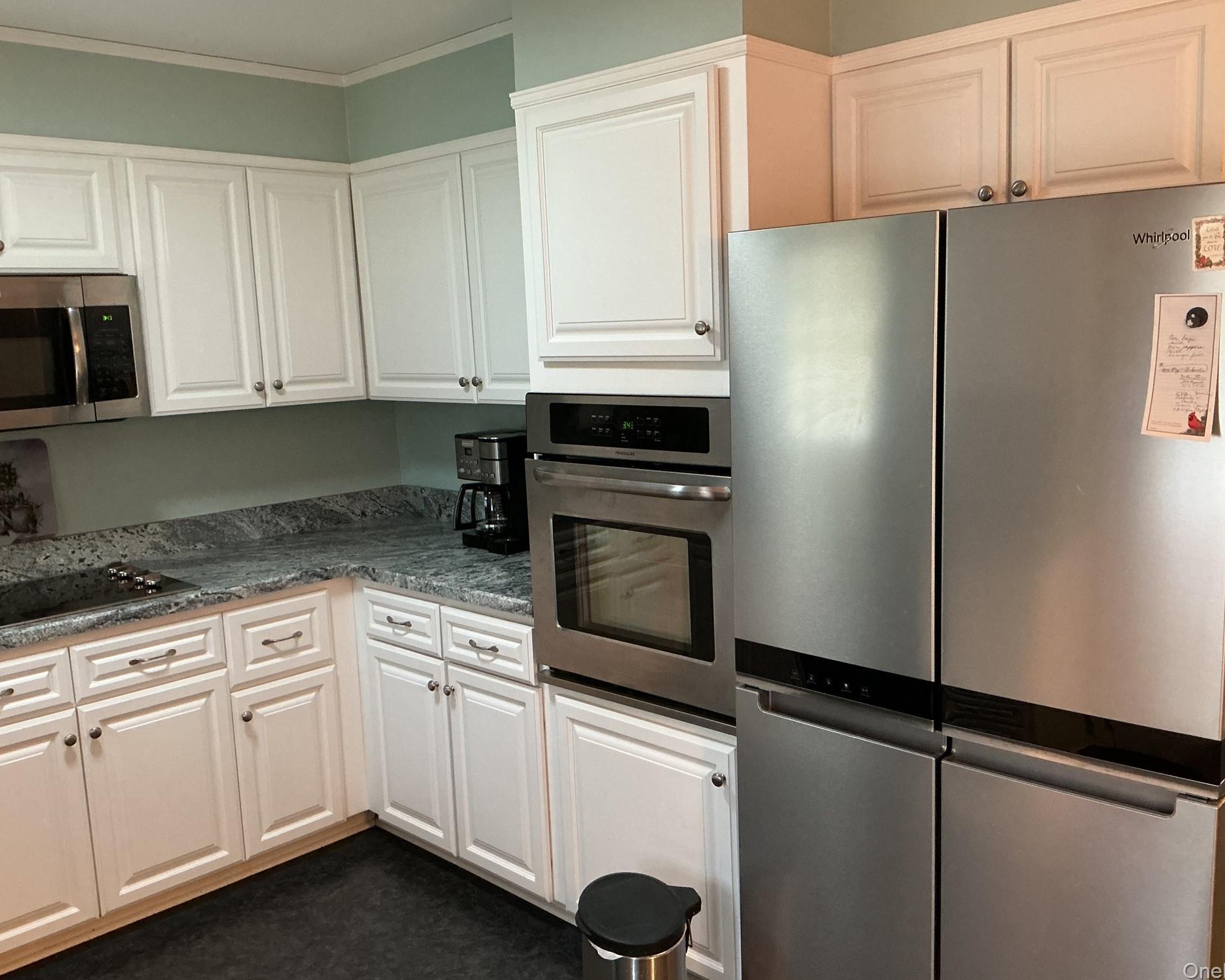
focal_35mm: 31
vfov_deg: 47.1
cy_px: 483
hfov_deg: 57.1
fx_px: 1124
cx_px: 645
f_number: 1.8
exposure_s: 1/40
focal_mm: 3
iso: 200
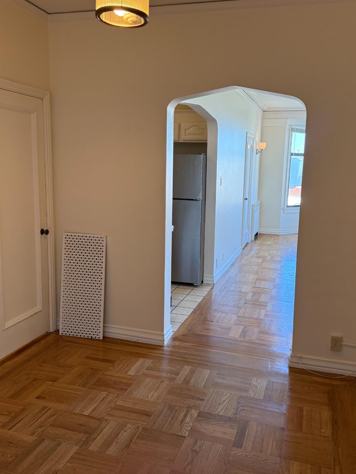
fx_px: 398
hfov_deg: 48.1
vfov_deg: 61.6
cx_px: 202
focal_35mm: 29
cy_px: 221
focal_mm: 6.76
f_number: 1.78
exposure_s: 1/193
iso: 200
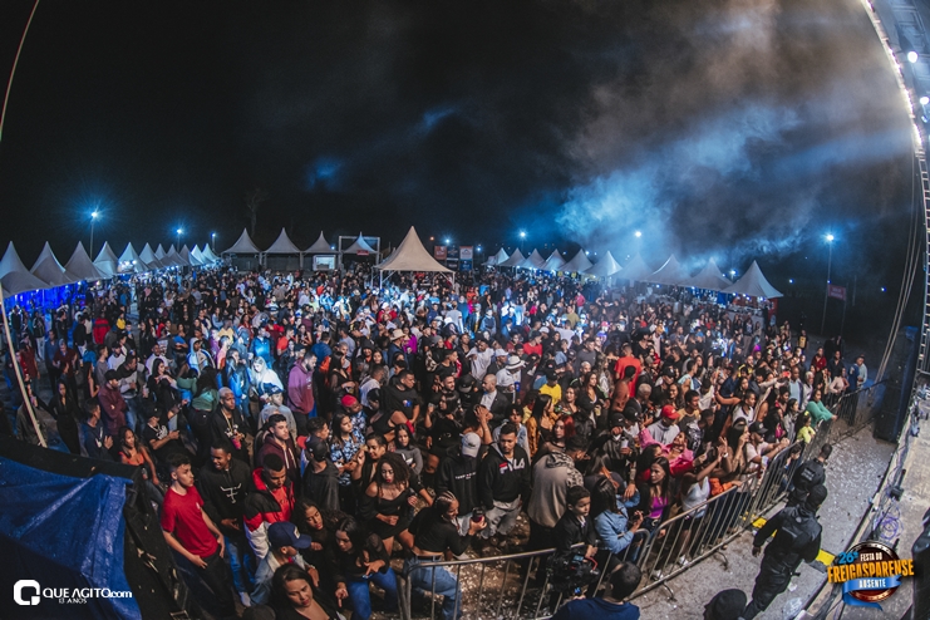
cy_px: 310
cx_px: 465
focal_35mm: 16
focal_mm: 10.5
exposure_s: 1/160
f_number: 3.5
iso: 2000
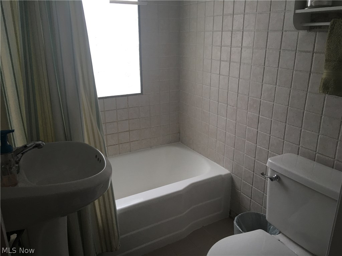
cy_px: 128
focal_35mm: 29
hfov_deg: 61.7
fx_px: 287
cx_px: 171
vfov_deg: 48.2
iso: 25
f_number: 2.2
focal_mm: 4.15
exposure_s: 1/30
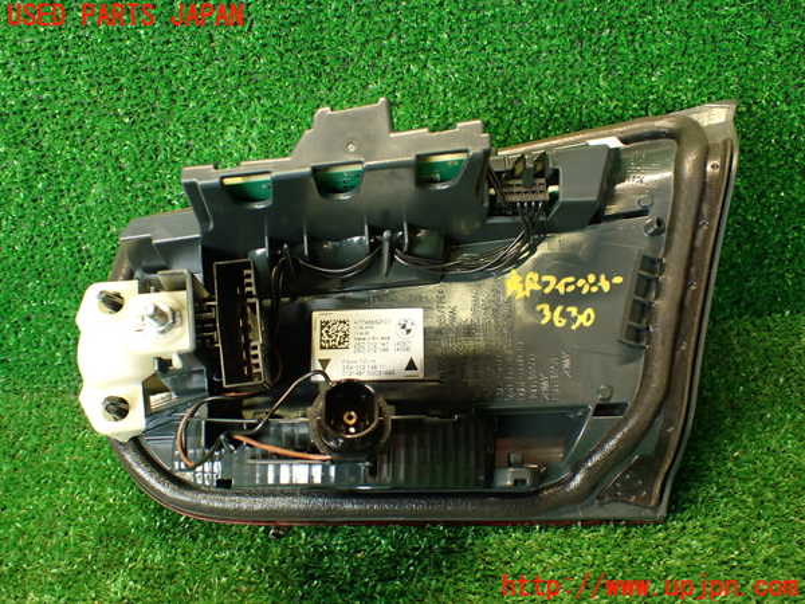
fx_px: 744
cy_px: 302
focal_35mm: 32
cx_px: 402
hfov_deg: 56.8
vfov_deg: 44.2
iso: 400
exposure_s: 1/30
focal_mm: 5.79
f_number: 2.4
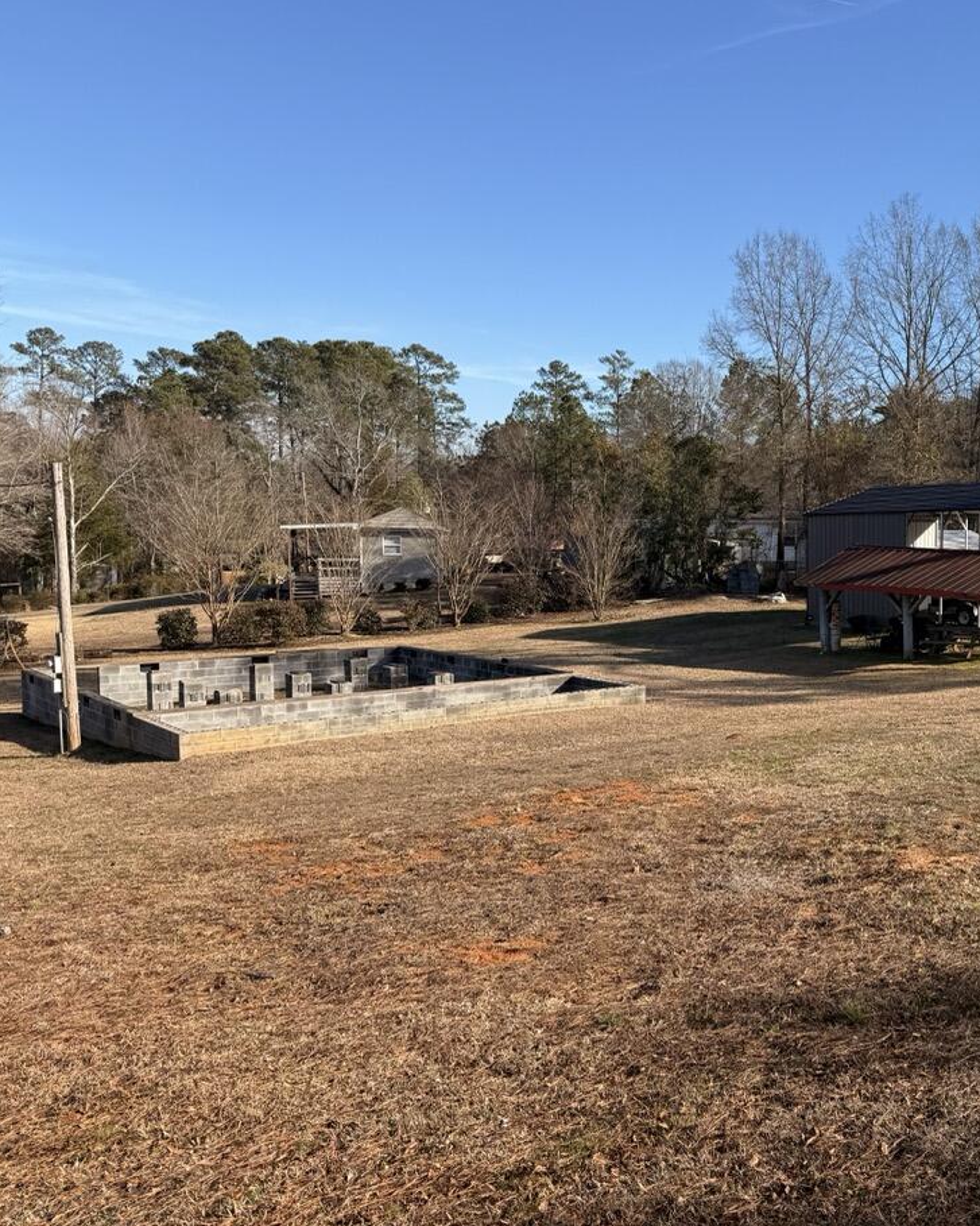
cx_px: 837
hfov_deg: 41.8
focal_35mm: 33
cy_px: 600
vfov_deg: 54.2
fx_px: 1197
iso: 80
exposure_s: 1/2703
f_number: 1.78
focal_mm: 6.76
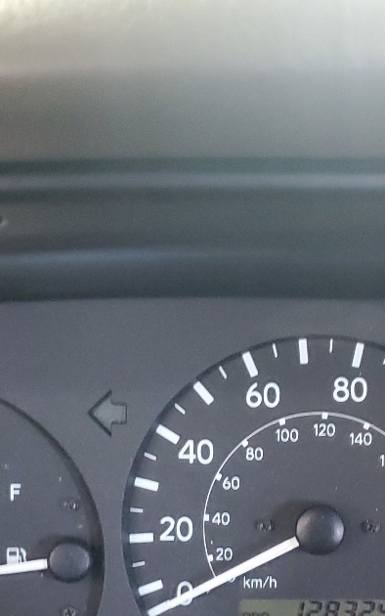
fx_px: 1175
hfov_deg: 18.5
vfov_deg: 28.6
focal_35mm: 70
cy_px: 516
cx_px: 282
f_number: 1.5
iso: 355
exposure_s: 1/40
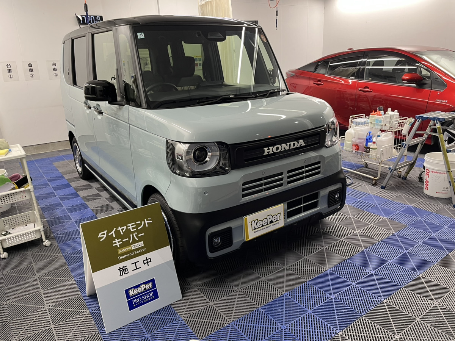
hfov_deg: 67.3
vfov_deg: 53.1
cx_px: 228
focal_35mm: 26
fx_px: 342
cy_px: 170
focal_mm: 5.1
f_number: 1.6
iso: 125
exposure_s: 1/81
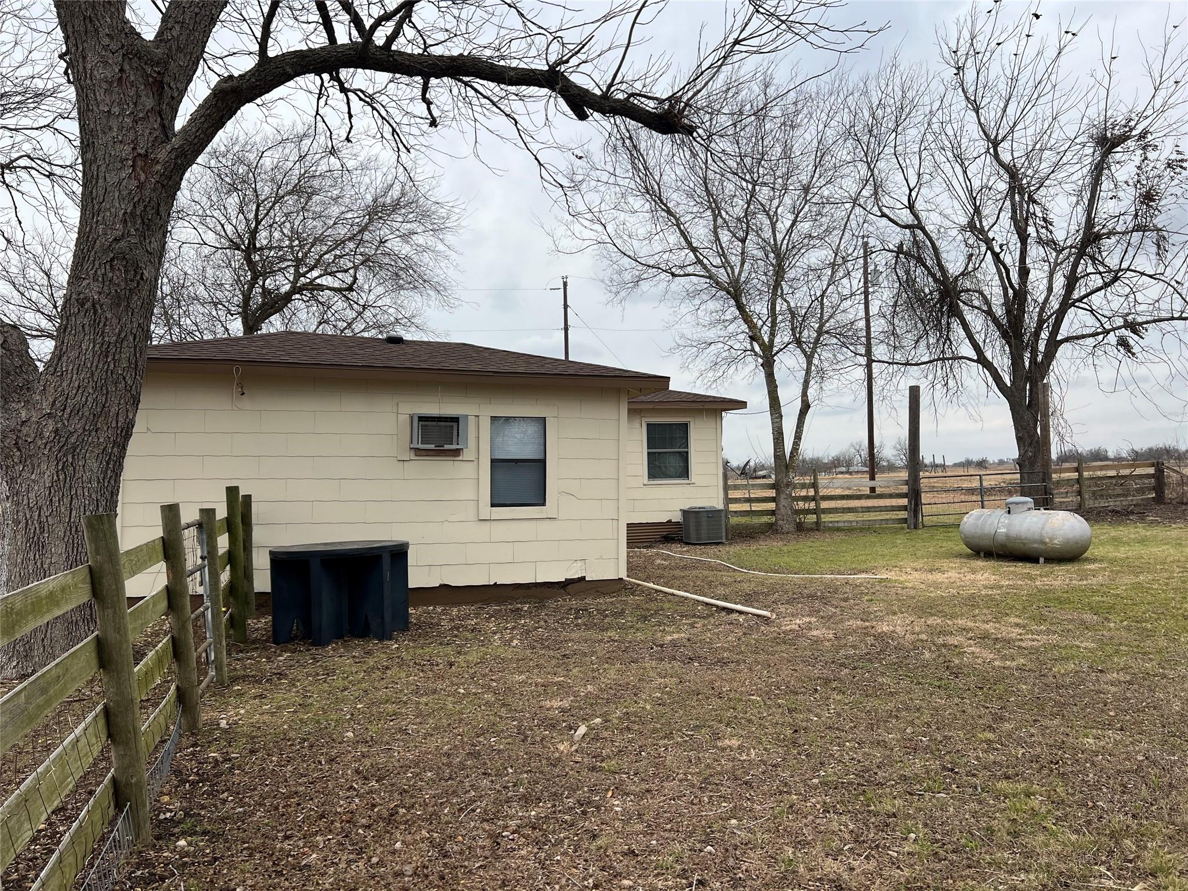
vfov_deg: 53.1
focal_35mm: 26
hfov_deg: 67.3
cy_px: 446
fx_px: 892
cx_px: 594
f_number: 1.5
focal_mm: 5.7
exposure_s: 1/1901
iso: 50
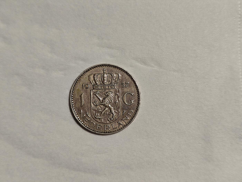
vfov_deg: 31.5
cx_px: 121
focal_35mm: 46
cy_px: 91
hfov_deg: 41.2
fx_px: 322
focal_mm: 6.55
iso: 250
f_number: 1.6
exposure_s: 1/100
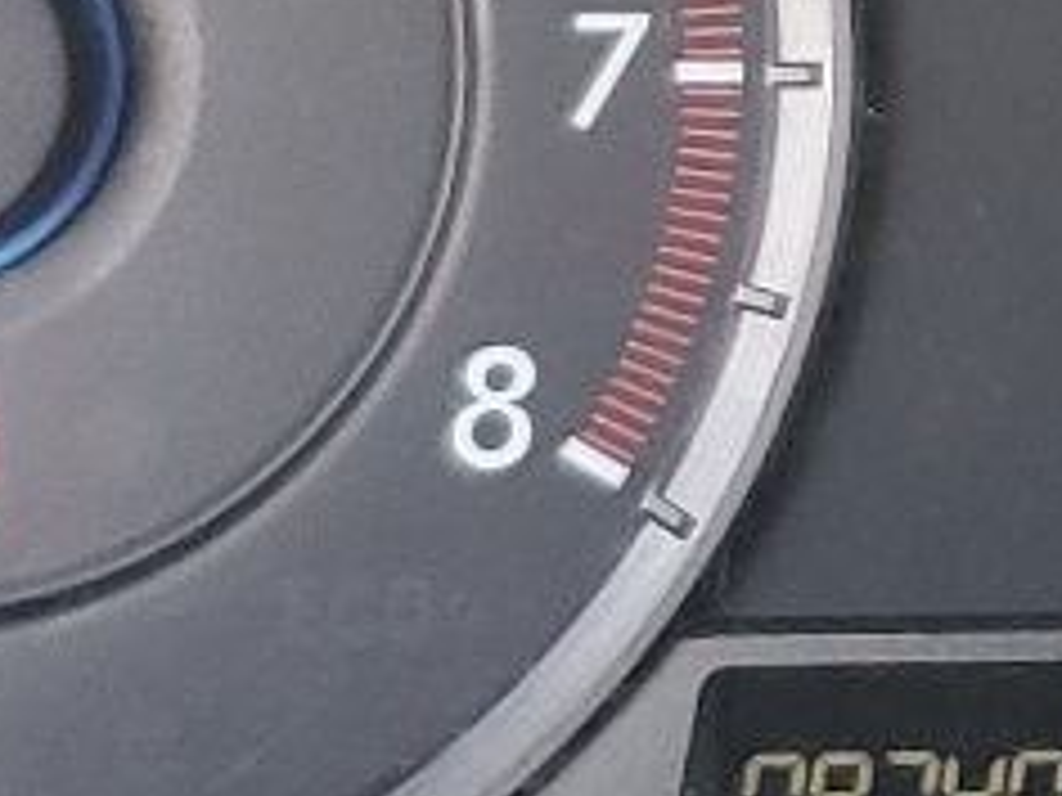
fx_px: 5400
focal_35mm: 176
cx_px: 1480
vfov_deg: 8.3
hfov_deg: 10.9
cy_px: -207
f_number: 1.5
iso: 82
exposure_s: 1/120
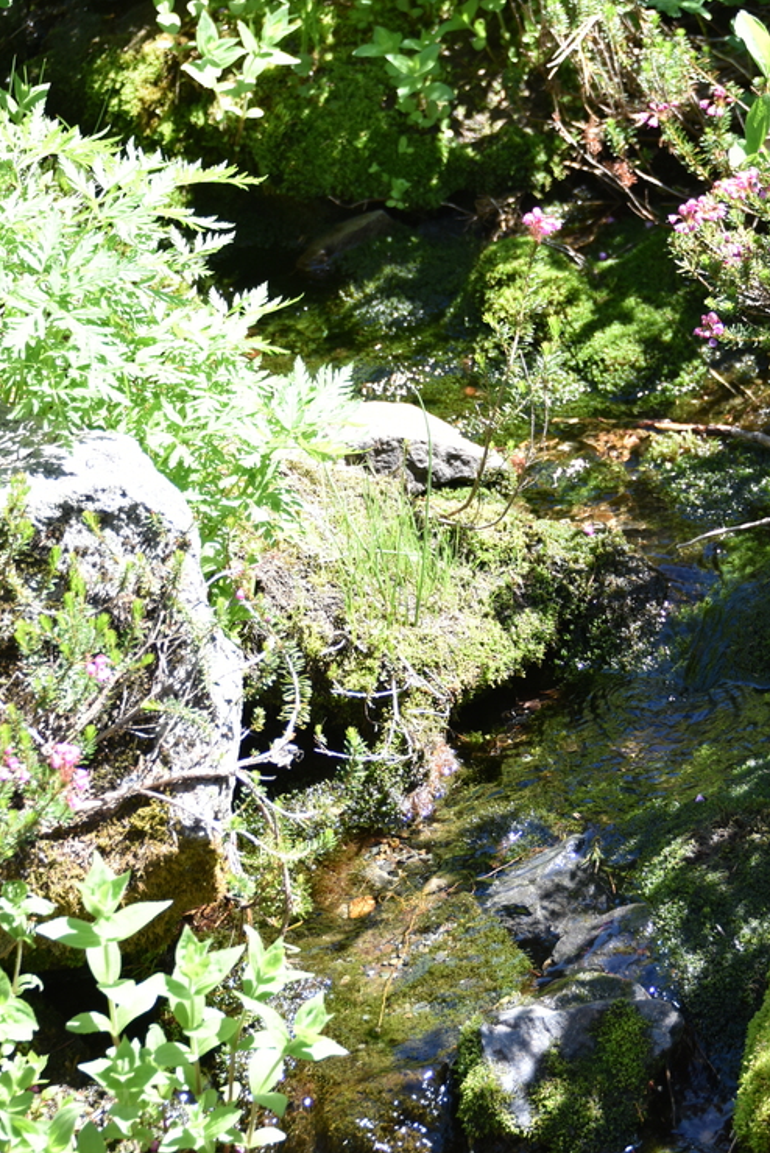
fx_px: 4711
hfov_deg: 9.3
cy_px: 639
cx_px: 664
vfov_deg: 14.0
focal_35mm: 147
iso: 280
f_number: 5
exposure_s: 1/200
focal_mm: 85
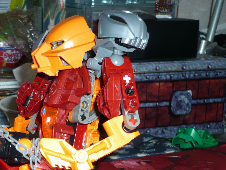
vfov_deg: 19.5
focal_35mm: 74
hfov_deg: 25.7
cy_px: 157
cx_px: 35
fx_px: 483
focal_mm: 5.8
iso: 100
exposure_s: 1/30
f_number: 2.8
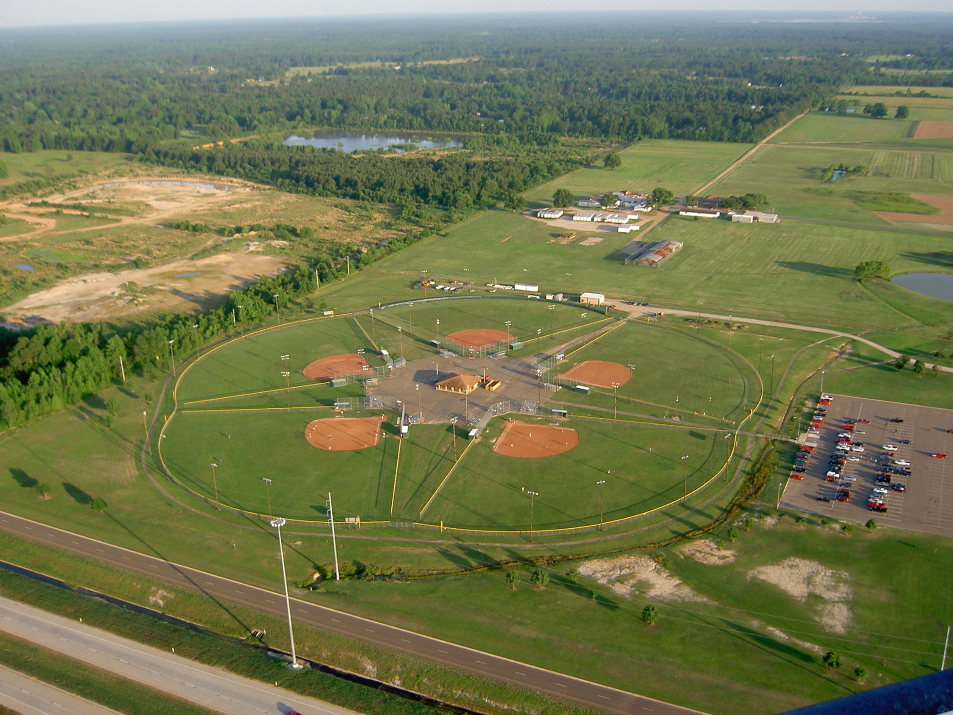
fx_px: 936
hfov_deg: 54.0
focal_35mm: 34
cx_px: 476
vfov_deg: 41.8
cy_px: 358
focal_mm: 5.6
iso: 50
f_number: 2.8
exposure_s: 1/250
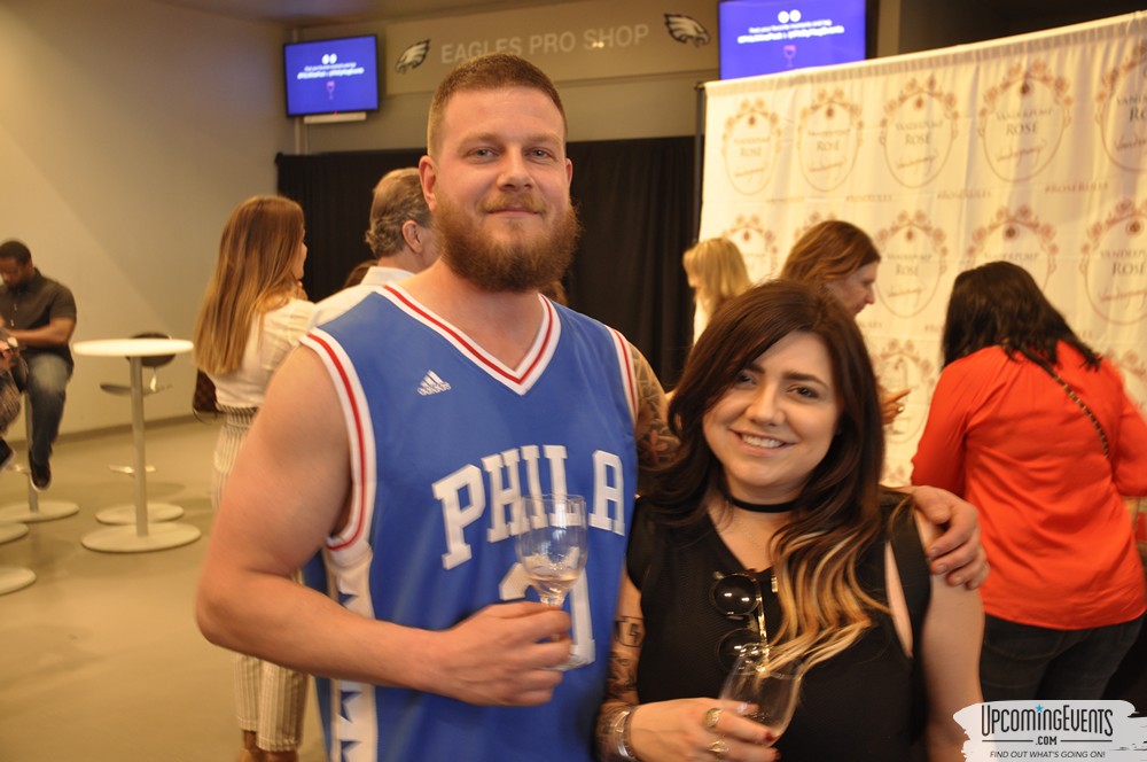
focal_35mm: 38
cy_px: 381
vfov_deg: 35.4
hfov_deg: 51.3
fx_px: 1193
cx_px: 574
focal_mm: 25
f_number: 5
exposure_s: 1/5
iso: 400
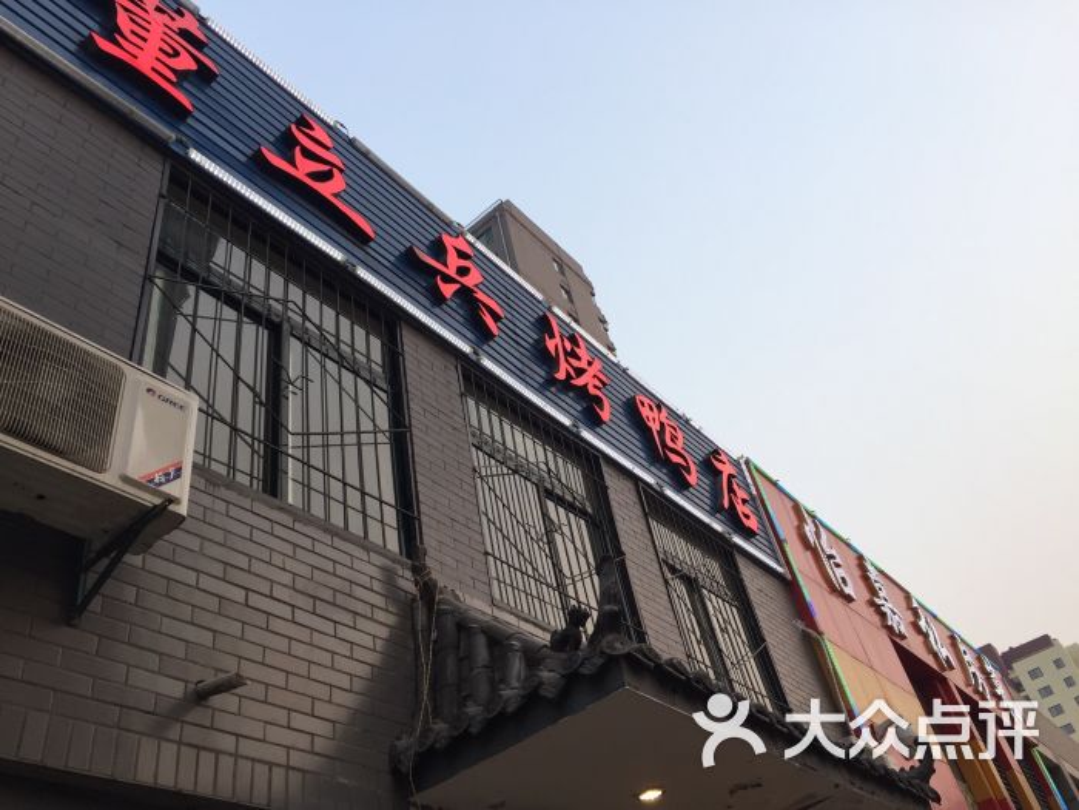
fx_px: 904
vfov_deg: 48.2
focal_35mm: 29
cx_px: 540
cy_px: 405
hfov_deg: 61.7
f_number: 2.2
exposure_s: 1/50
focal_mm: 4.15
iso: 32
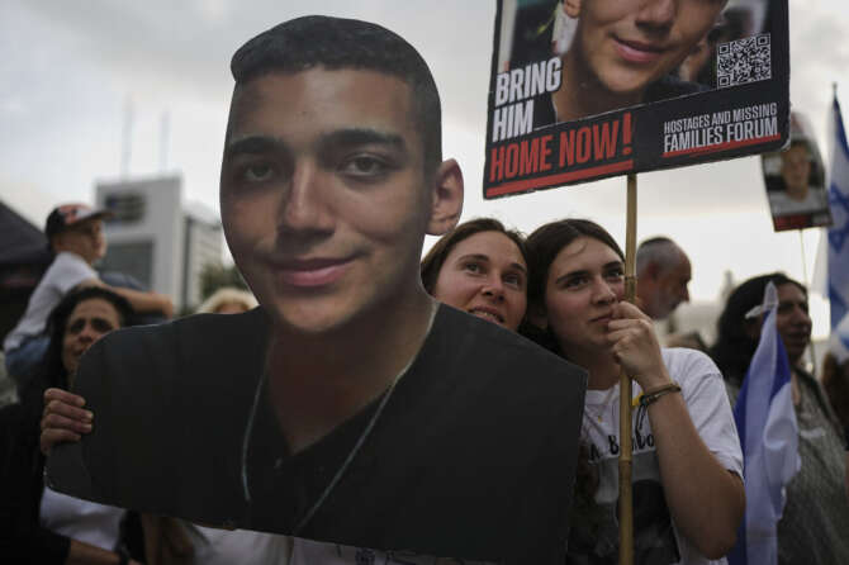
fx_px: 825
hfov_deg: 54.5
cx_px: 424
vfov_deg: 37.8
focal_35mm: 35
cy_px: 282
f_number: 1.4
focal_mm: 35
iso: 80
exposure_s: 1/1600
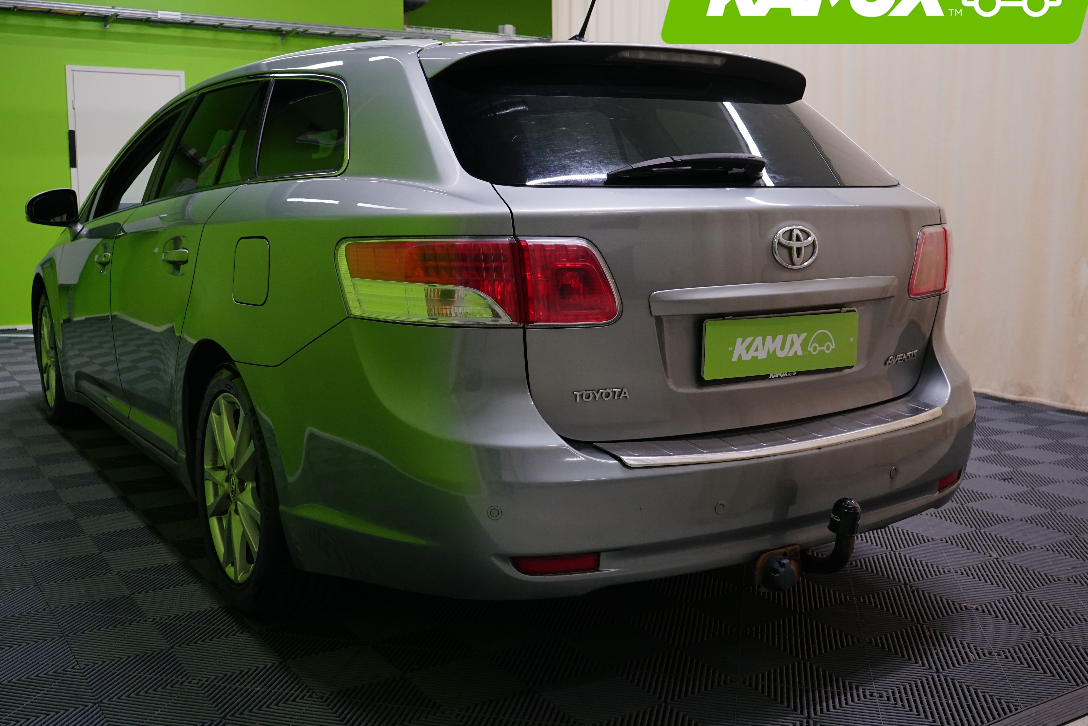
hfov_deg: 54.4
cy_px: 318
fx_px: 1058
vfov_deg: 37.8
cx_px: 502
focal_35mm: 35
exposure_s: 1/40
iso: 1000
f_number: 7.1
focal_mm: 30
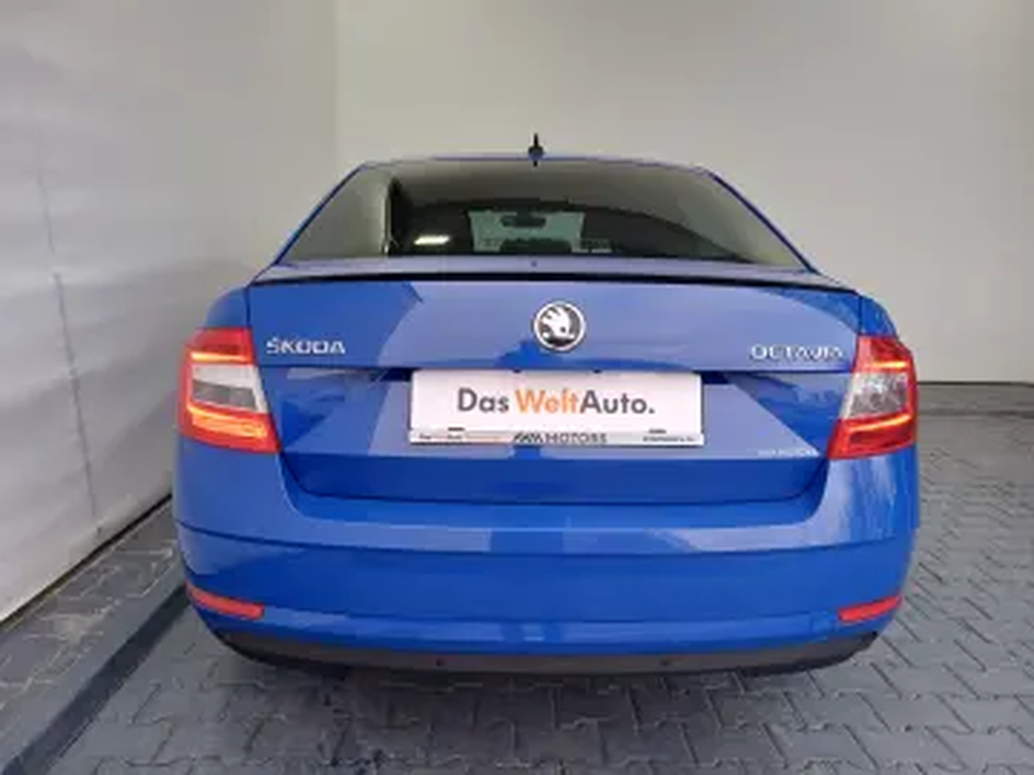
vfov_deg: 54.9
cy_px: 388
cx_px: 517
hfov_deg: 69.4
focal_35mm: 25
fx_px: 747
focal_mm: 4.65
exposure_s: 1/100
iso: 80
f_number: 1.8
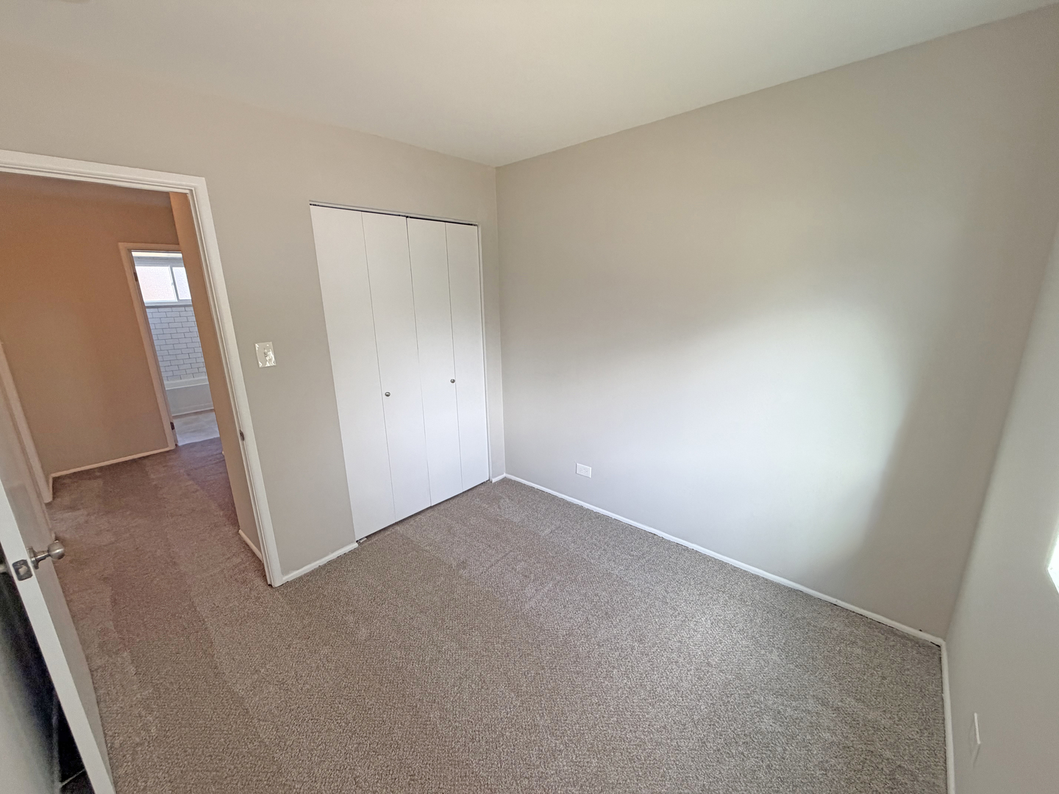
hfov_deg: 102.1
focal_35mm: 14
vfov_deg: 85.7
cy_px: 397
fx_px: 428
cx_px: 530
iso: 250
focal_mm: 2.22
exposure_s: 1/120
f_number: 2.2
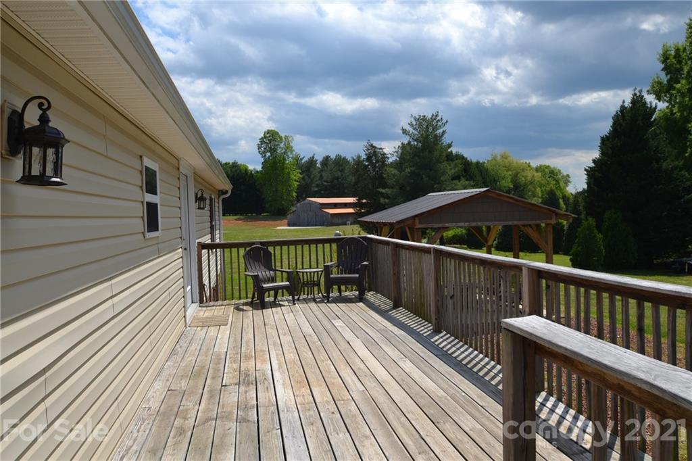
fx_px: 519
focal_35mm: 27
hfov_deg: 67.4
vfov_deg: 47.9
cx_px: 346
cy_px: 230
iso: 100
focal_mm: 18
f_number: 9
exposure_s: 1/320
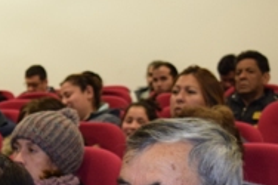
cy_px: 214
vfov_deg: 8.5
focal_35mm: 159
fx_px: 1224
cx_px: -13
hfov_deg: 12.8
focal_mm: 31
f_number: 4.2
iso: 1000
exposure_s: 1/60
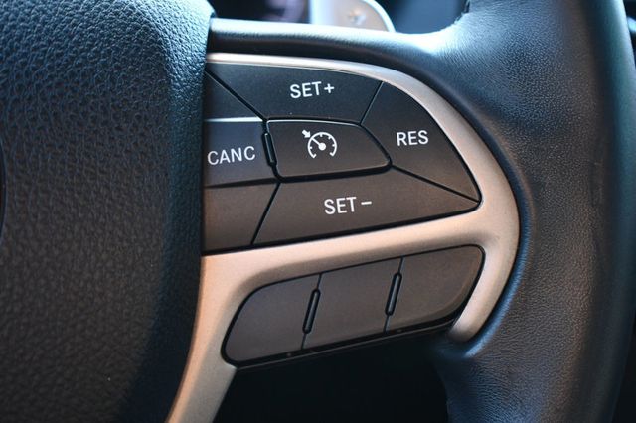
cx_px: 318
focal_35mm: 51
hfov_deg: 38.9
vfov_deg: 26.5
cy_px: 212
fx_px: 900
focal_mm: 34
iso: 2000
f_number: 4.5
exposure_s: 1/125
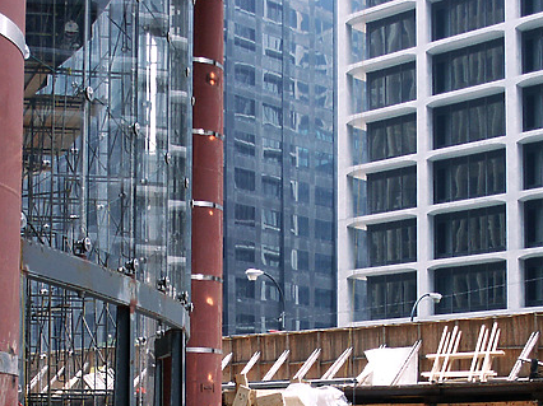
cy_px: 413
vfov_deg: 19.3
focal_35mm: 74
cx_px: 185
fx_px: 1160
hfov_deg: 26.2
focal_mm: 7.18
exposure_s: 1/60
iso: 64
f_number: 3
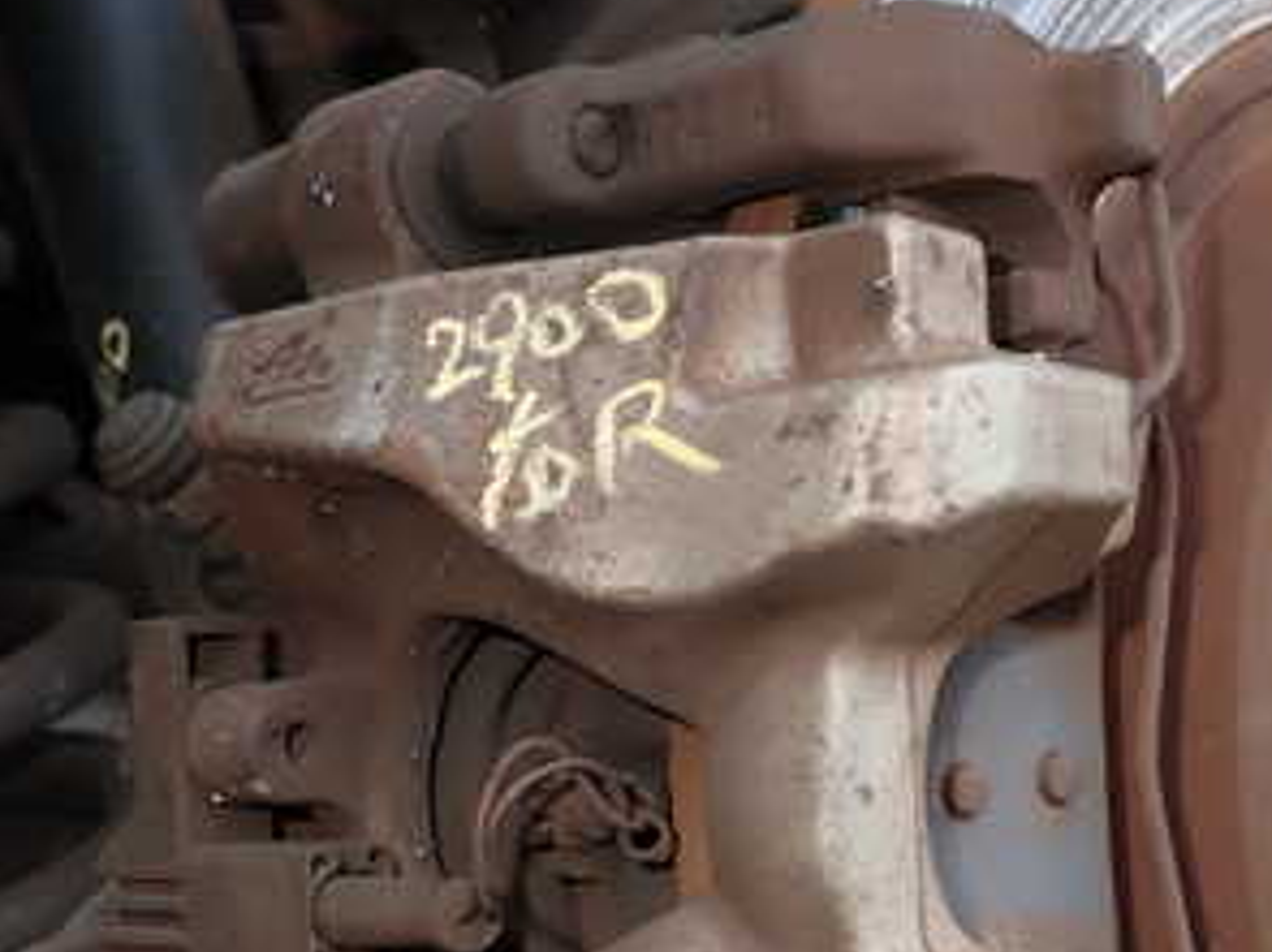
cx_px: 634
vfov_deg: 23.7
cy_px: 762
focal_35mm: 61
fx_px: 2241
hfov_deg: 31.7
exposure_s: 1/30
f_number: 6.3
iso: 100
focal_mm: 5.4
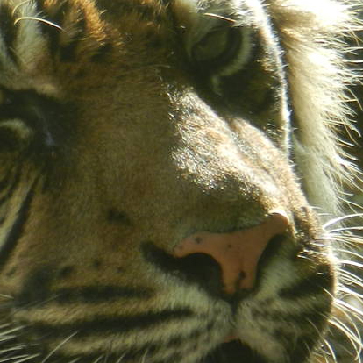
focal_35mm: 1055
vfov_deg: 1.7
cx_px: 140
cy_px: 153
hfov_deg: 1.7
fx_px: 12517
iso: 160
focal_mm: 55
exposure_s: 1/80
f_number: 5.4
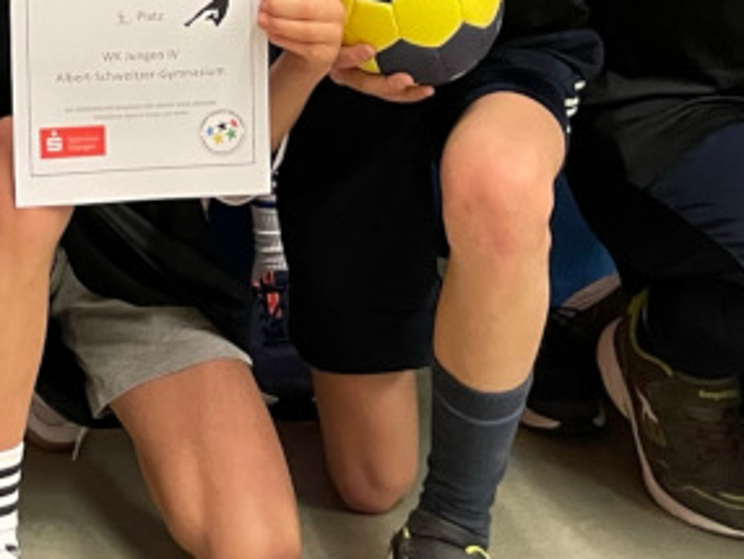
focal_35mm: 93
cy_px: -413
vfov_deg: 14.3
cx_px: -13
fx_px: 2001
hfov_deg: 20.4
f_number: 1.6
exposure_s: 1/50
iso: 400
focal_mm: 4.2
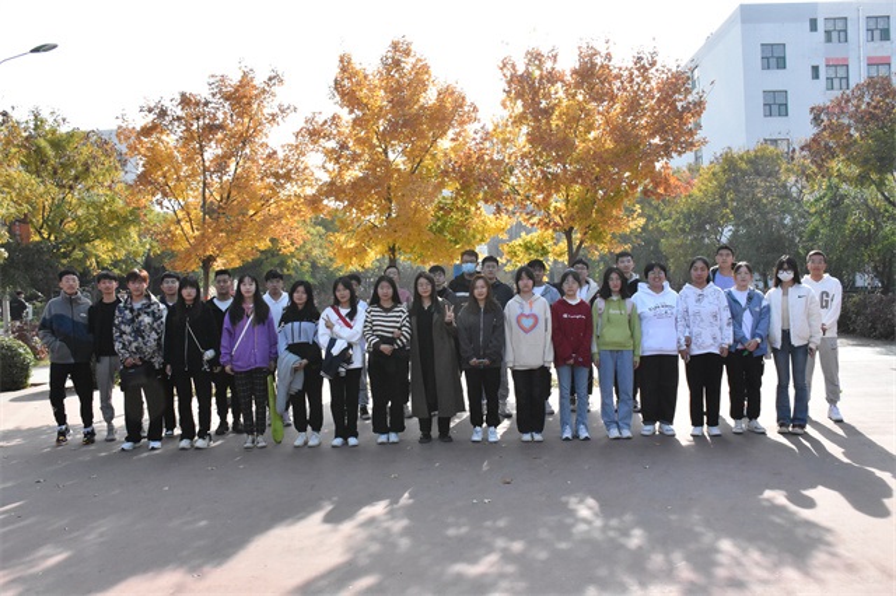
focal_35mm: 27
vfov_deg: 47.9
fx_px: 672
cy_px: 298
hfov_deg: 67.4
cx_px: 448
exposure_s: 1/1000
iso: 4000
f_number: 16
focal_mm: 18
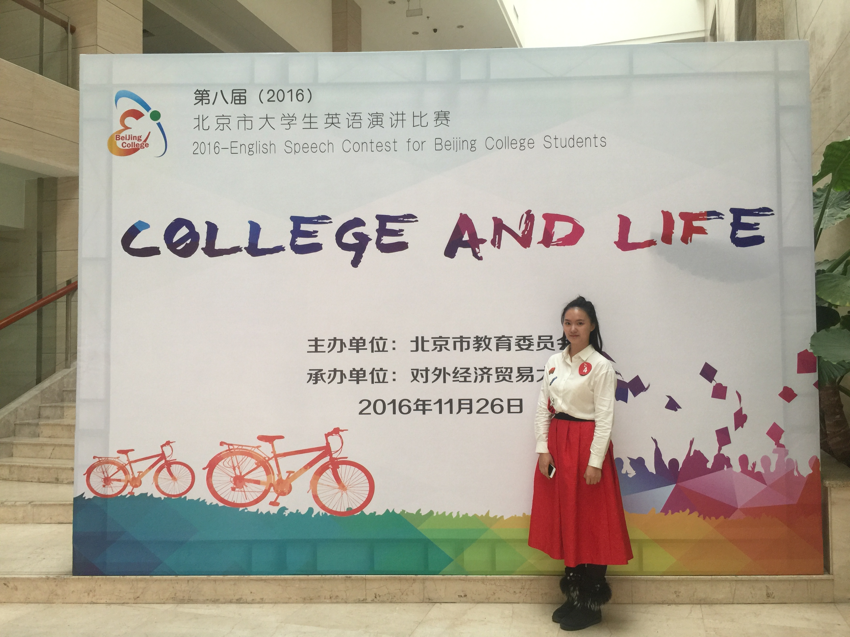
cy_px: 318
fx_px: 712
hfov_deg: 61.7
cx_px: 425
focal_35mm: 29
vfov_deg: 48.2
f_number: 2.2
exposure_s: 1/33
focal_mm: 4.15
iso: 50
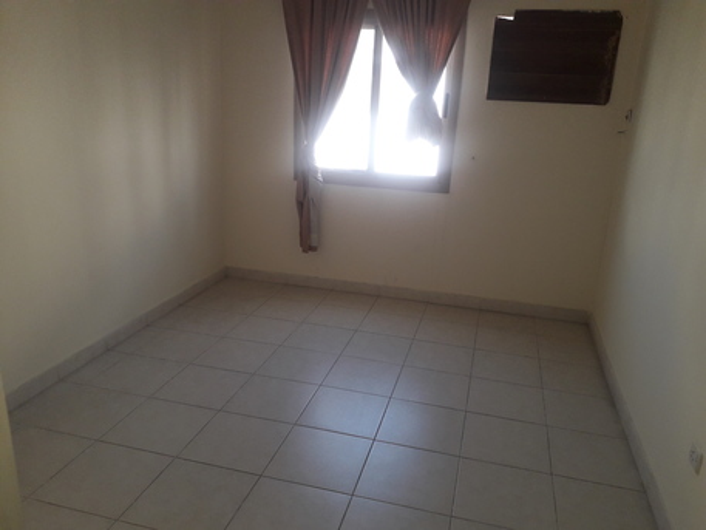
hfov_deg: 65.3
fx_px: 551
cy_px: 265
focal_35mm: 27
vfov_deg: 51.4
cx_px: 353
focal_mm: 3.6
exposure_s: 1/50
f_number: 1.9
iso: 80
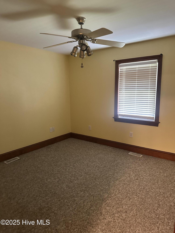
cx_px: 88
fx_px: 162
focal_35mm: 24
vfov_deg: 71.6
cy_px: 116
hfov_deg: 56.8
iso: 800
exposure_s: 1/40
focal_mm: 6.86
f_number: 1.78
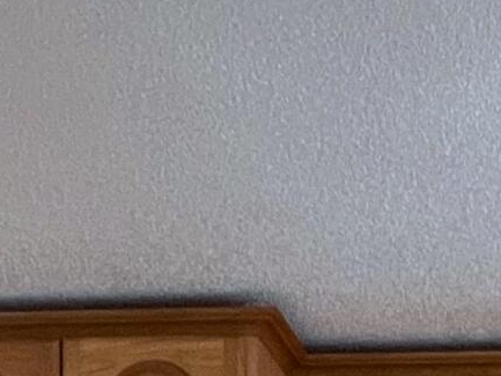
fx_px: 1303
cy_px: 790
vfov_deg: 13.6
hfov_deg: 20.7
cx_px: 553
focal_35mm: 90
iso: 400
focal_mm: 1.57
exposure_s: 1/60
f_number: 1.8
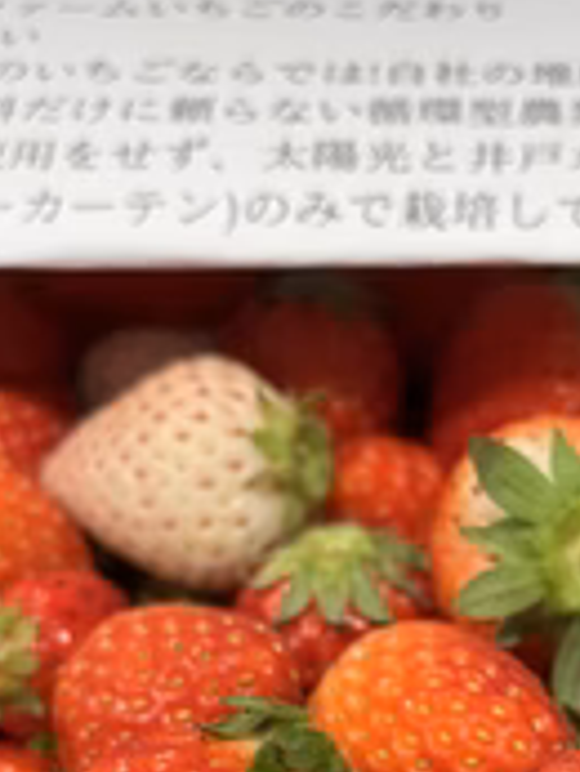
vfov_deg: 29.7
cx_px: 352
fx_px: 1339
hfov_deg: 24.4
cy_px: 794
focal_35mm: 60
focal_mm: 5.1
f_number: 1.6
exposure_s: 1/50
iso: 320
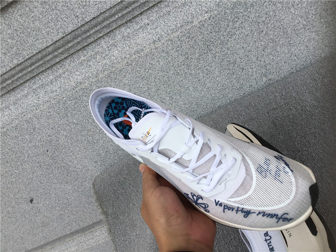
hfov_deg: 58.4
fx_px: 301
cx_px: 168
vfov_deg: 45.4
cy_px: 126
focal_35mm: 31
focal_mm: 3.3
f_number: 2.4
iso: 25
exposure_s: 1/327
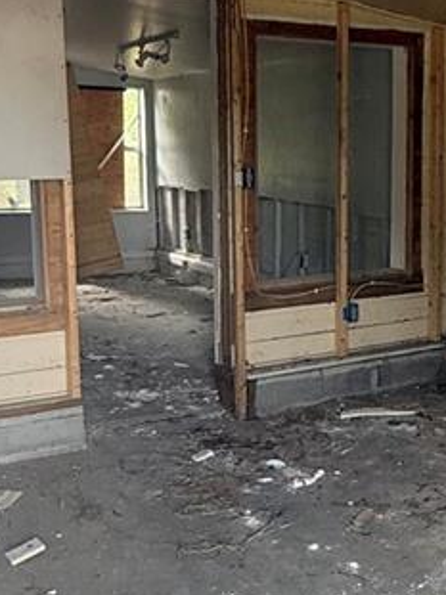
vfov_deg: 35.5
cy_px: 283
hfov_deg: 25.9
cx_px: 423
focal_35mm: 54
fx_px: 928
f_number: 2.2
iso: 250
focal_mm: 2.22
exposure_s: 1/99
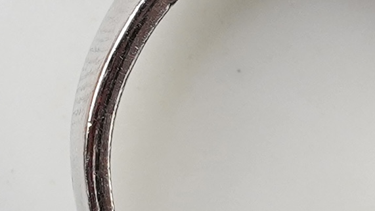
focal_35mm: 325
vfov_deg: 3.7
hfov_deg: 6.5
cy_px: -74
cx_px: -322
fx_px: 3231
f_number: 16
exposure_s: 1/100
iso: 400
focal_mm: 30
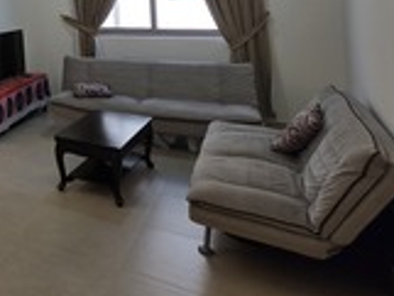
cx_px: -114
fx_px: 421
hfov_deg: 35.2
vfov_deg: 34.6
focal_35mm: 37
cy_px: -11
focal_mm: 2.2
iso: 40
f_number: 1.9
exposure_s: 1/100
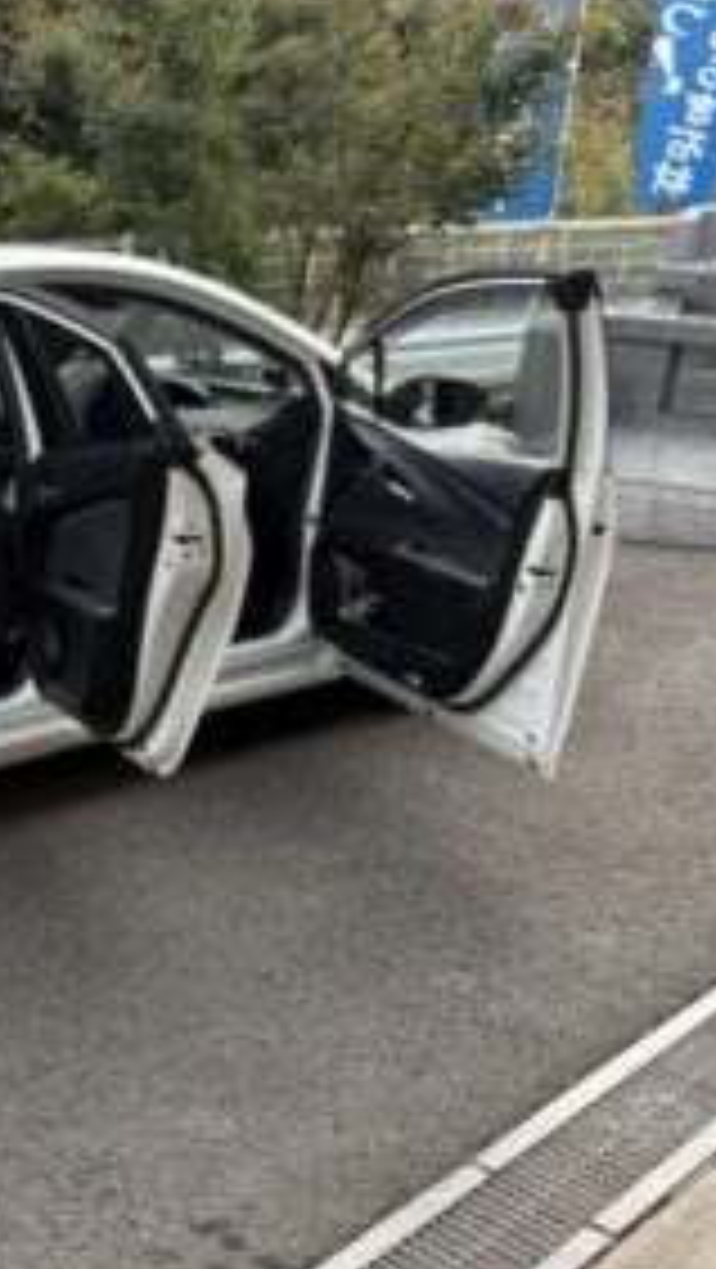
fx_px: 1482
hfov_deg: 23.5
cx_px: -254
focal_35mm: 44
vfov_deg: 46.3
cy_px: 688
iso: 80
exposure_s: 1/363
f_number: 1.78
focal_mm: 6.76
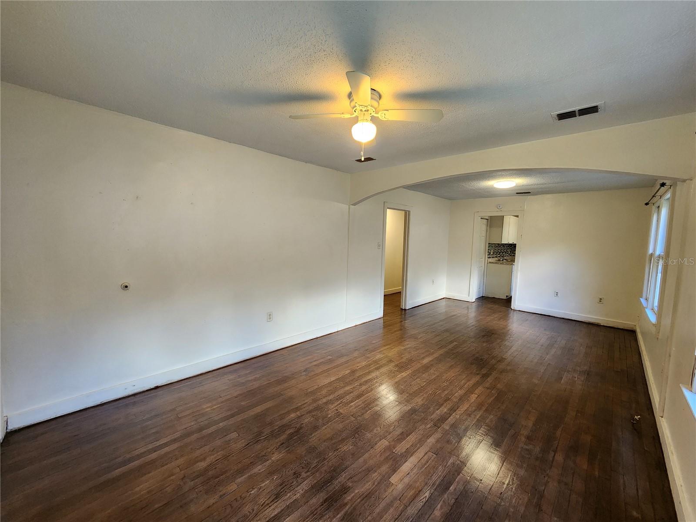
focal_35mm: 13
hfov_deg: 106.2
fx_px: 261
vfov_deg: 89.9
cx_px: 348
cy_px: 261
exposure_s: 1/60
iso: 320
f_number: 2.2
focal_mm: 2.2
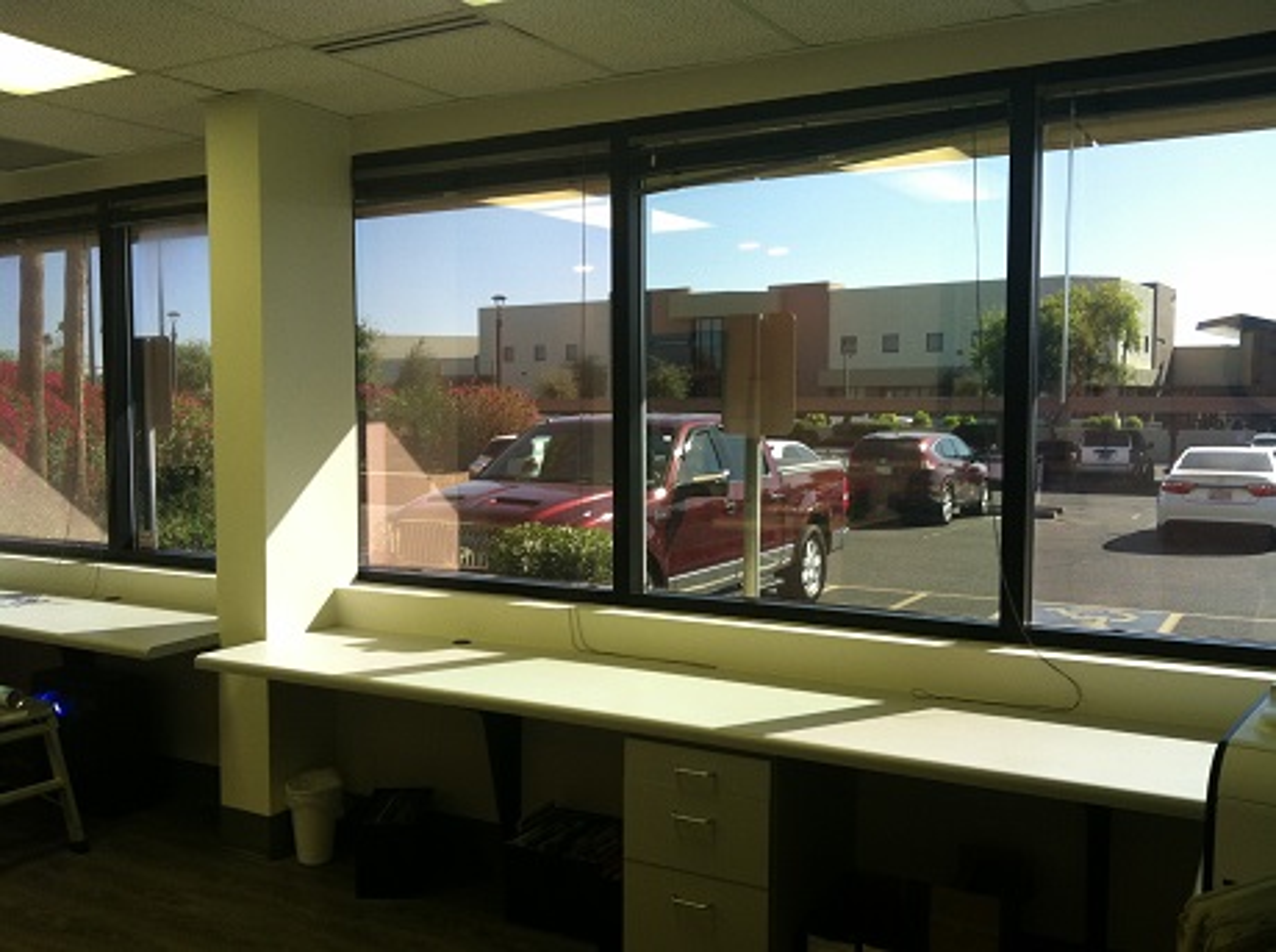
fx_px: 1287
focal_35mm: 35
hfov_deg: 52.7
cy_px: 476
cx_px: 638
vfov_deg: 40.6
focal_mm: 3.85
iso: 100
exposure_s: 1/40
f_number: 2.8
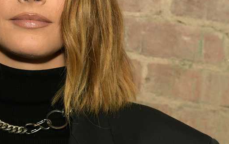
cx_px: 33
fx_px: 1174
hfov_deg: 11.1
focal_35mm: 188
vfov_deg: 7.0
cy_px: 28
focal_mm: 85
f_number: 6.3
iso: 1600
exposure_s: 1/200
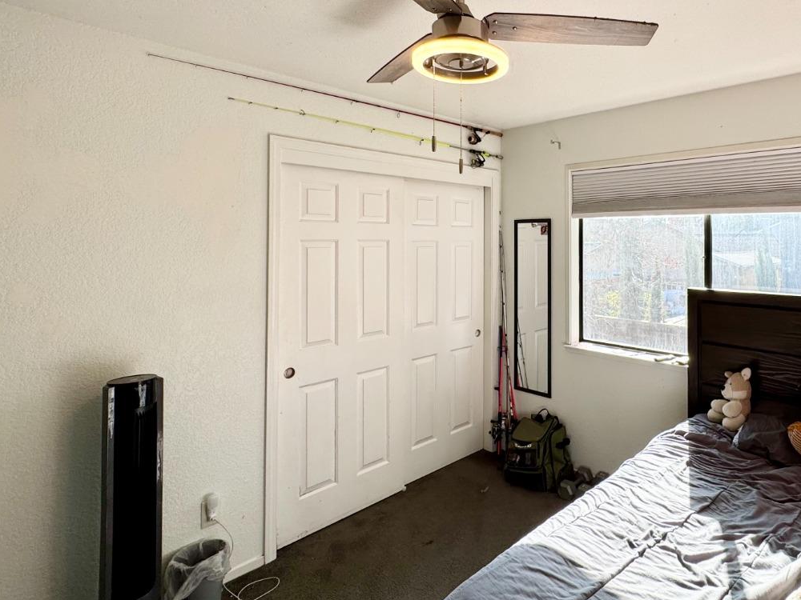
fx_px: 486
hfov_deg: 76.0
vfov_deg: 62.7
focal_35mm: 21
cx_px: 547
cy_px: 232
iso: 40
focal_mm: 2.22
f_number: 2.2
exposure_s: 1/195
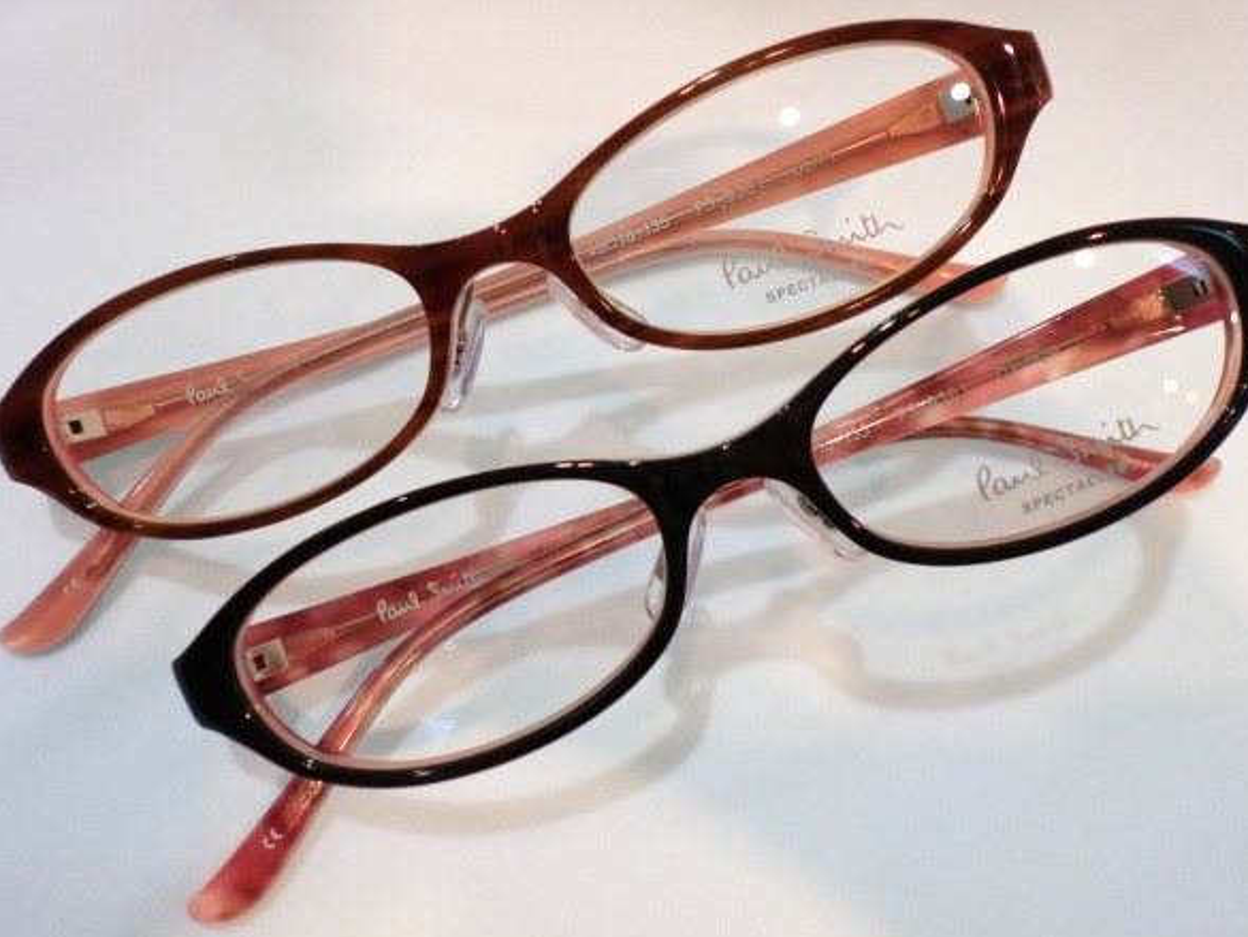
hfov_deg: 52.6
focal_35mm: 35
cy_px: 440
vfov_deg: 40.7
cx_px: 629
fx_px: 1262
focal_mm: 5.8
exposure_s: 1/60
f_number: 3.5
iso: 100
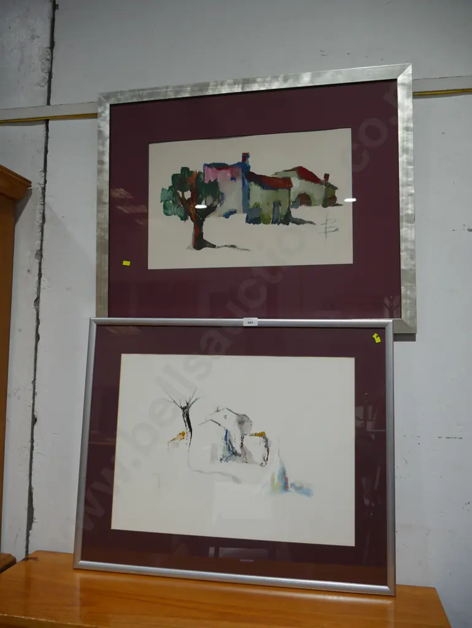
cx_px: 236
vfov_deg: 63.4
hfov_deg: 49.8
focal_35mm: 28
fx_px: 509
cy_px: 314
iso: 200
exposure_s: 1/80
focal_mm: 14
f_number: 3.5
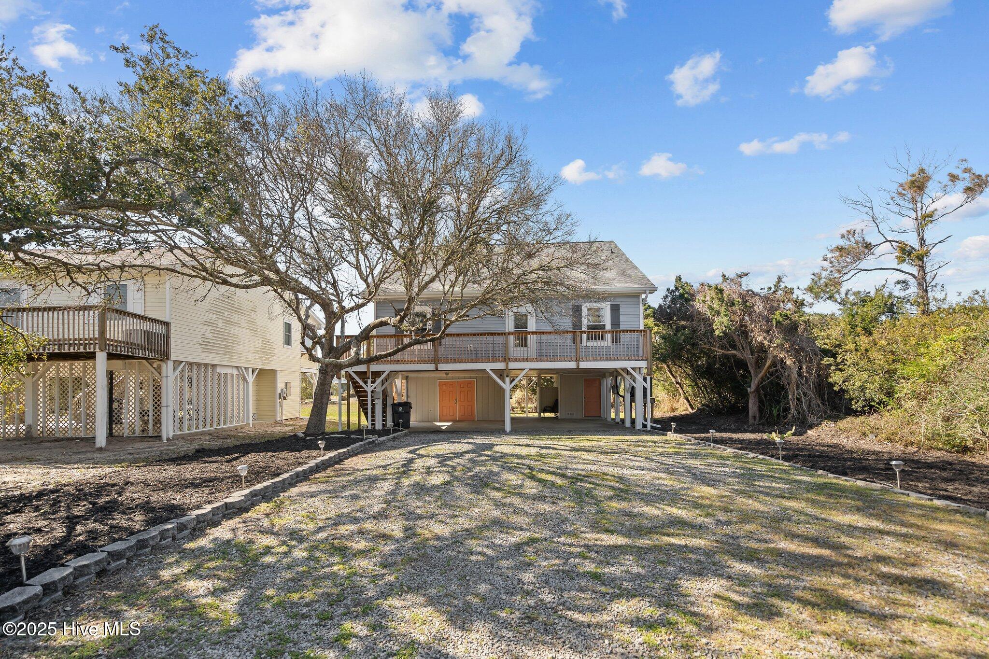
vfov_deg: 73.7
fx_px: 439
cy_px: 330
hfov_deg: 96.7
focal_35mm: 16
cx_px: 494
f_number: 4
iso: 200
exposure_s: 1/1000
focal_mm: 16
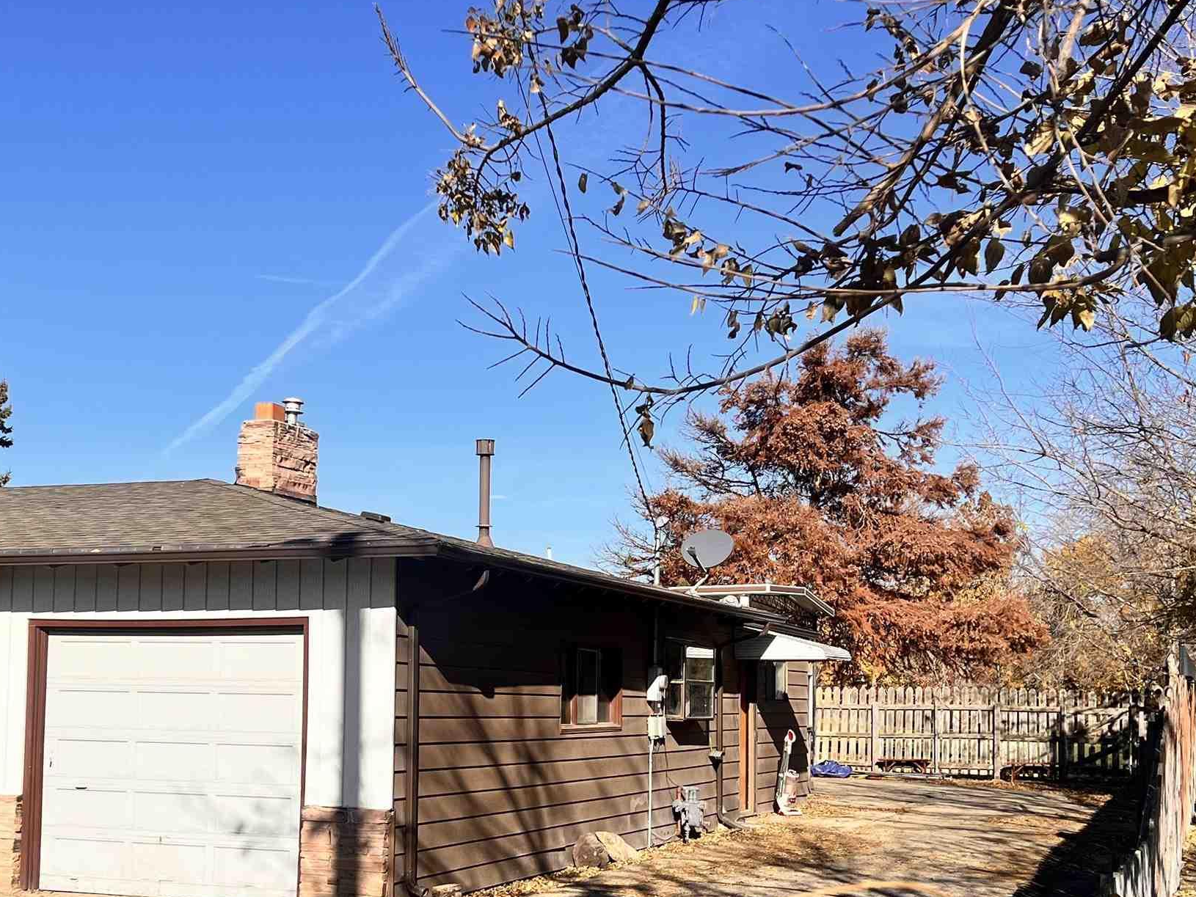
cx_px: 460
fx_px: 1693
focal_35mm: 49
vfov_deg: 29.5
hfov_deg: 38.7
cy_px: 589
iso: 50
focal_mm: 5.7
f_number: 1.5
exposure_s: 1/4831
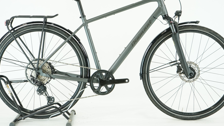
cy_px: 42
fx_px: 475
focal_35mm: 80
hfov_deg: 26.5
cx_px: 114
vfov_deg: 15.1
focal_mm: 67
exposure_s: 1/200
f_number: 5.6
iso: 2500
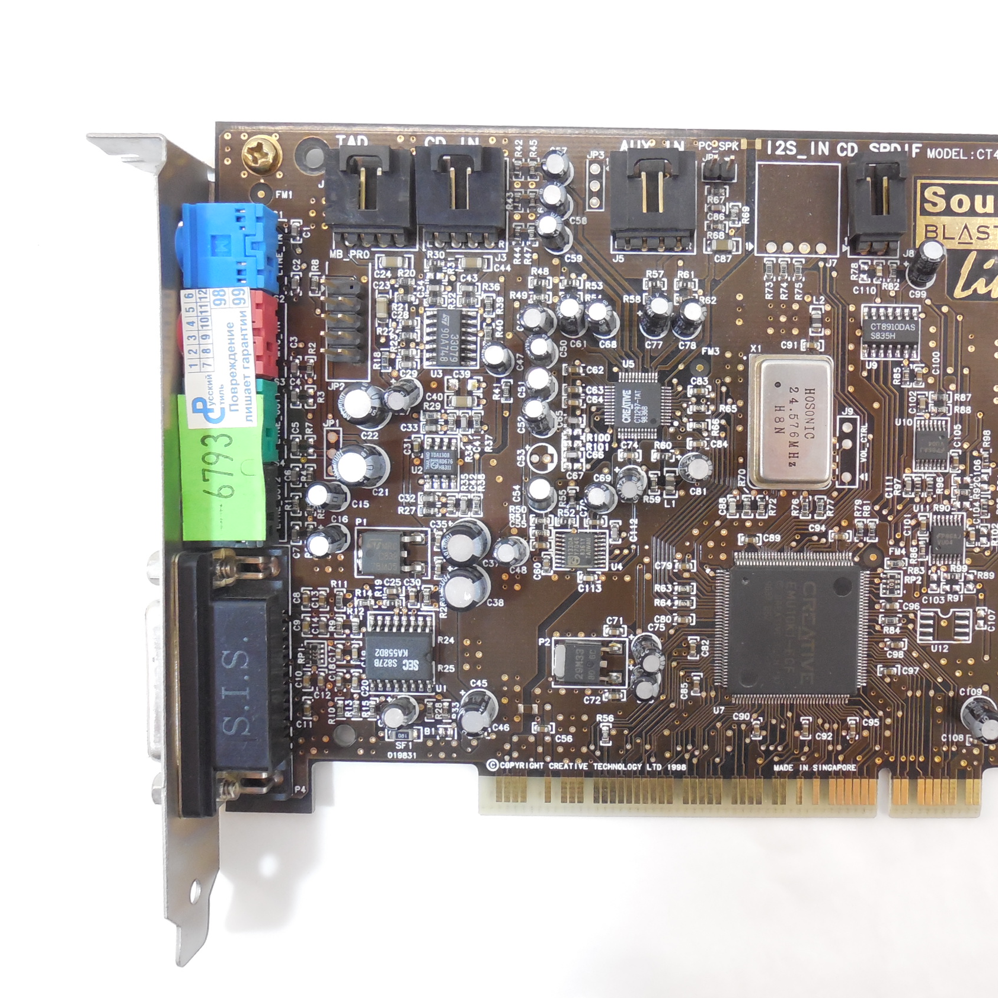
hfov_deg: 51.7
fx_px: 1011
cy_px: 500
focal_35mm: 31
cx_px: 648
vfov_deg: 52.5
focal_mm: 4.6
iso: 280
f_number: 3.5
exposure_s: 1/30
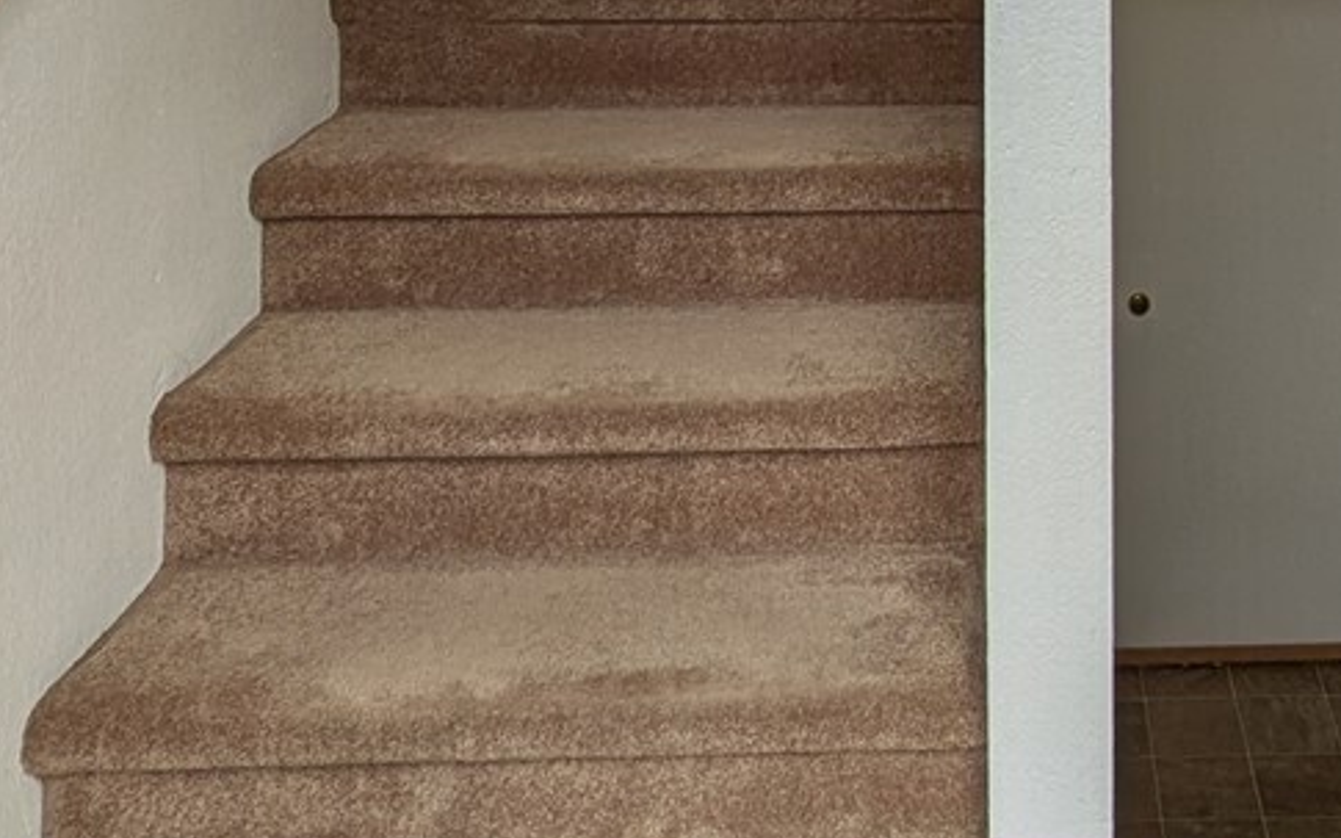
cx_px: 1073
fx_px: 1791
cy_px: -293
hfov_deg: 39.4
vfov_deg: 23.0
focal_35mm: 49
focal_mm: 1.85
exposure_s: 1/191
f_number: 2.2
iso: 51
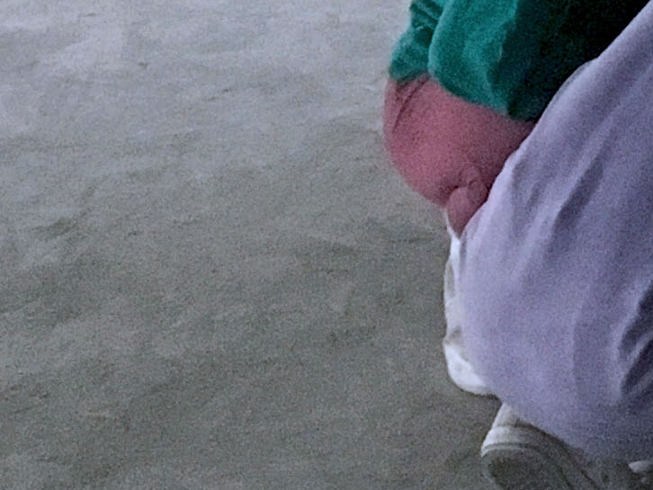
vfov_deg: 8.6
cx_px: 1439
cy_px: -587
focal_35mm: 161
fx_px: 3038
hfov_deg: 10.8
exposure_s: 1/15
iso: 320
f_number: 2.2
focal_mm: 4.15
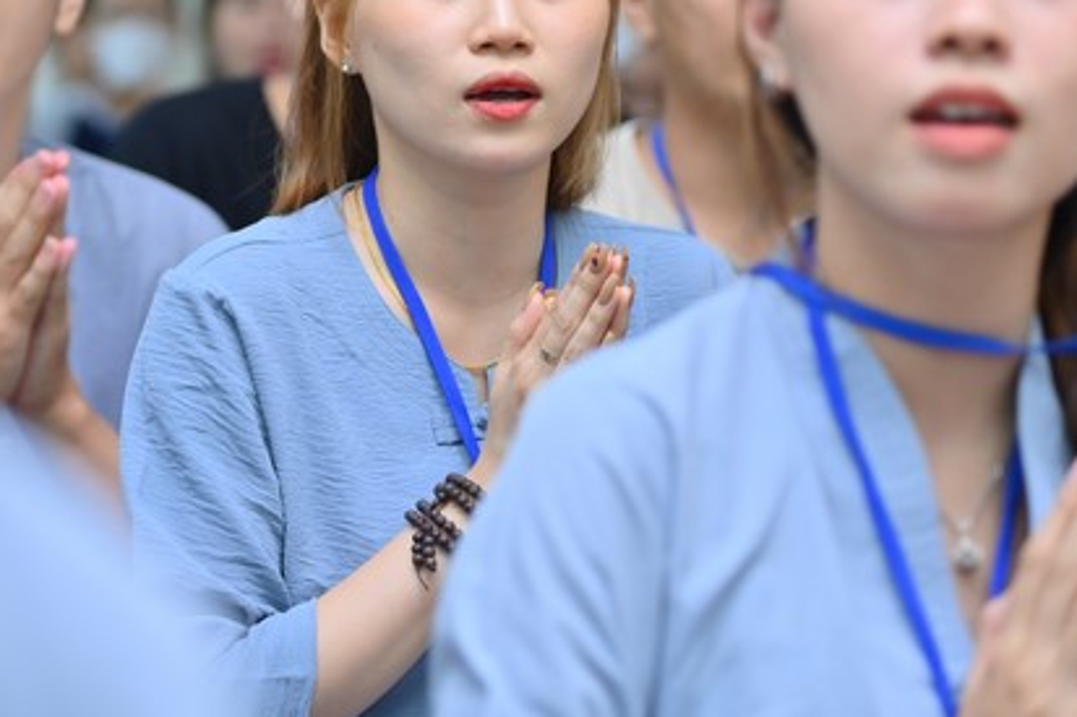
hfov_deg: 10.9
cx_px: 334
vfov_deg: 7.3
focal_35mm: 189
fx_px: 5652
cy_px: 163
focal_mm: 120
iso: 1250
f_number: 4
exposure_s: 1/125
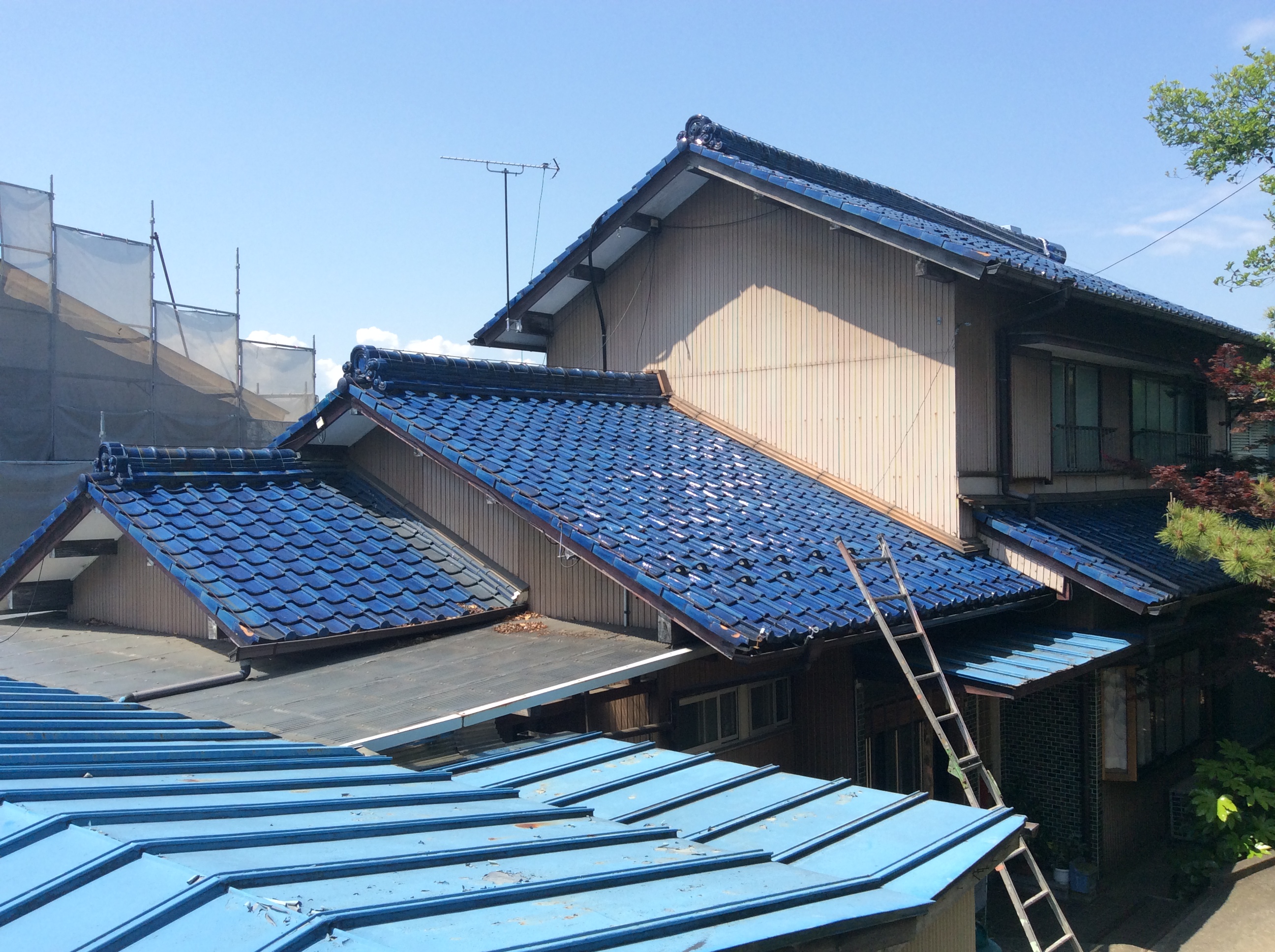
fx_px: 1214
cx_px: 638
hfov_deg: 55.4
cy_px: 476
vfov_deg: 42.8
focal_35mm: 33
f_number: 2.4
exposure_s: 1/1100
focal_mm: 3.3
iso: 32
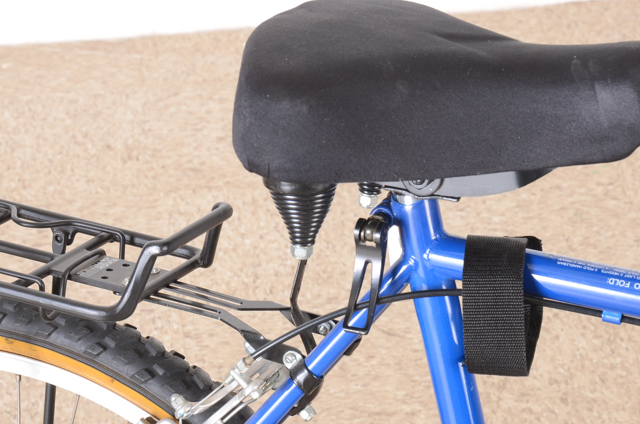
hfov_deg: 15.6
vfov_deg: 10.3
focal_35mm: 132
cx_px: 322
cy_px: 242
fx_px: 2342
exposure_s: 1/100
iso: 160
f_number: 11
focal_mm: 66
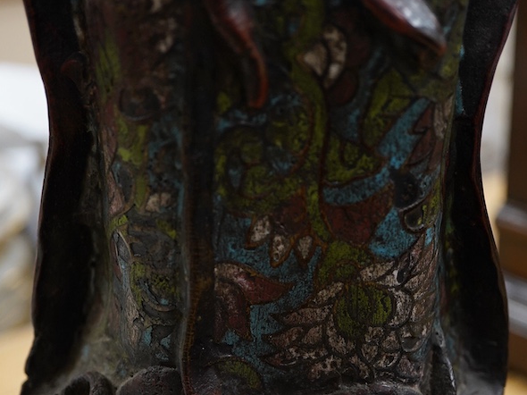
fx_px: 1004
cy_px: 358
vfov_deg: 21.7
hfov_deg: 29.4
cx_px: 261
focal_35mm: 66
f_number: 3.5
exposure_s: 1/125
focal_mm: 30
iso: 1250
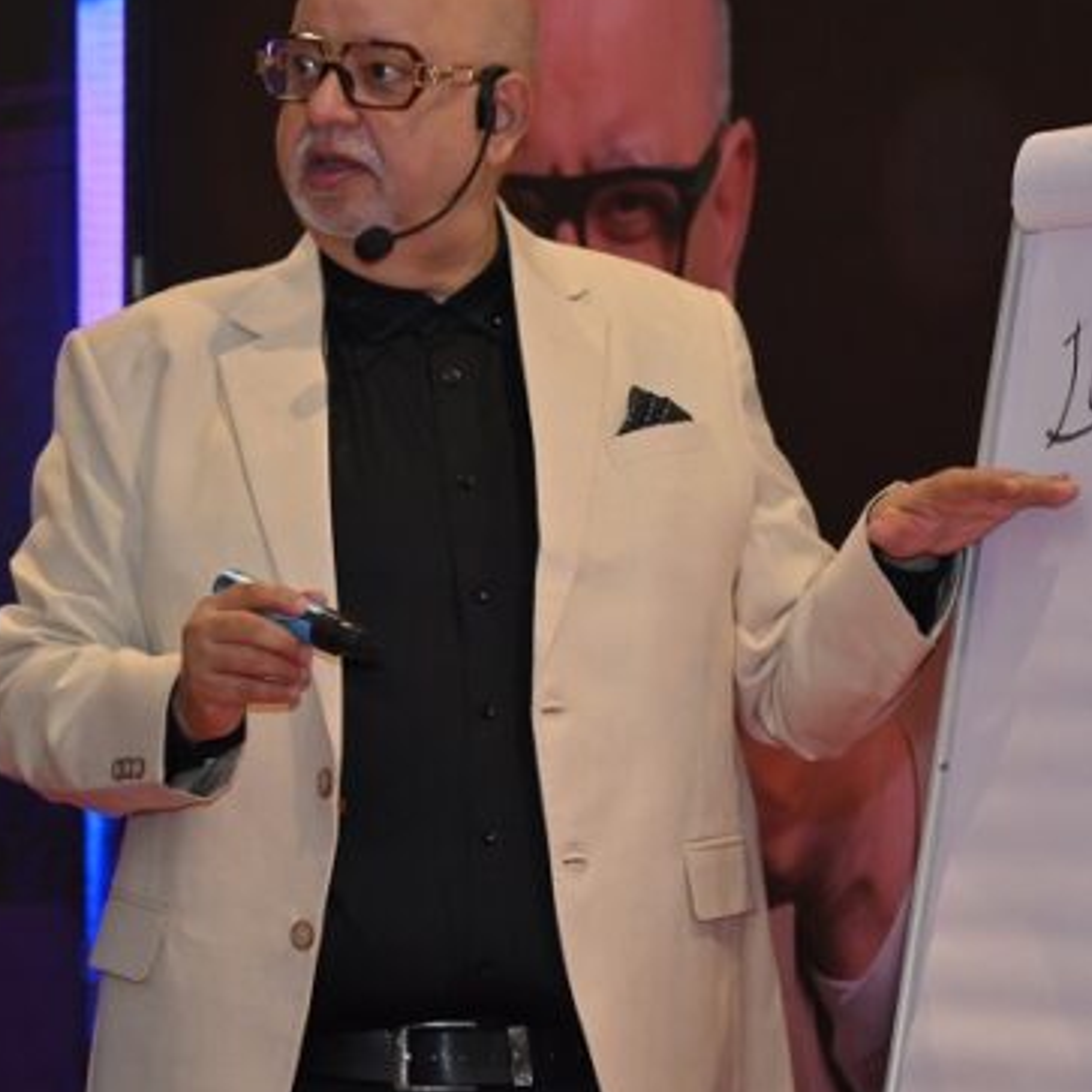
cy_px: 426
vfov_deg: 9.8
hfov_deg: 9.7
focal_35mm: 179
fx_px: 6389
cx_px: 854
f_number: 7.1
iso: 1600
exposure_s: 1/125
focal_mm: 110
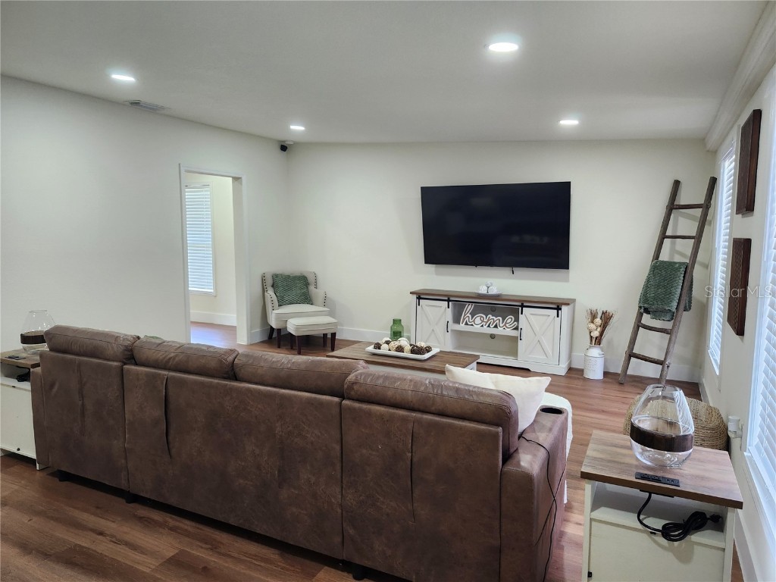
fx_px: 516
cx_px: 388
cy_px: 291
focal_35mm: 23
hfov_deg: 73.9
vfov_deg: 58.9
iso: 320
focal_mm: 5.54
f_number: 1.8
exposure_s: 1/120
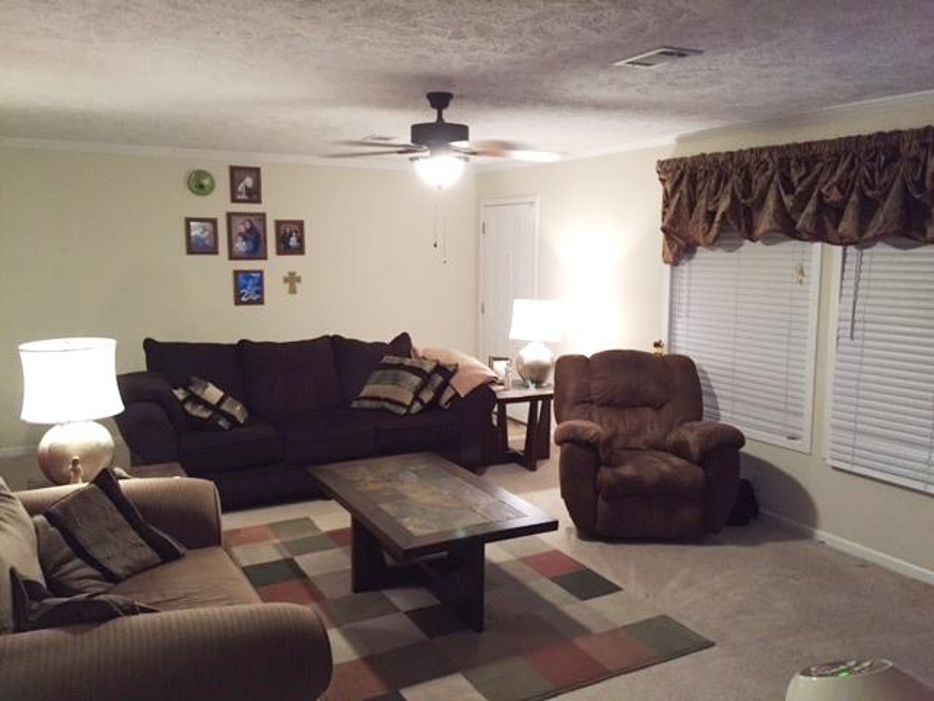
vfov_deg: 48.2
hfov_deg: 61.7
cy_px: 350
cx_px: 467
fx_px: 782
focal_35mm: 29
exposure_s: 1/24
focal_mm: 4.15
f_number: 2.2
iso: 250
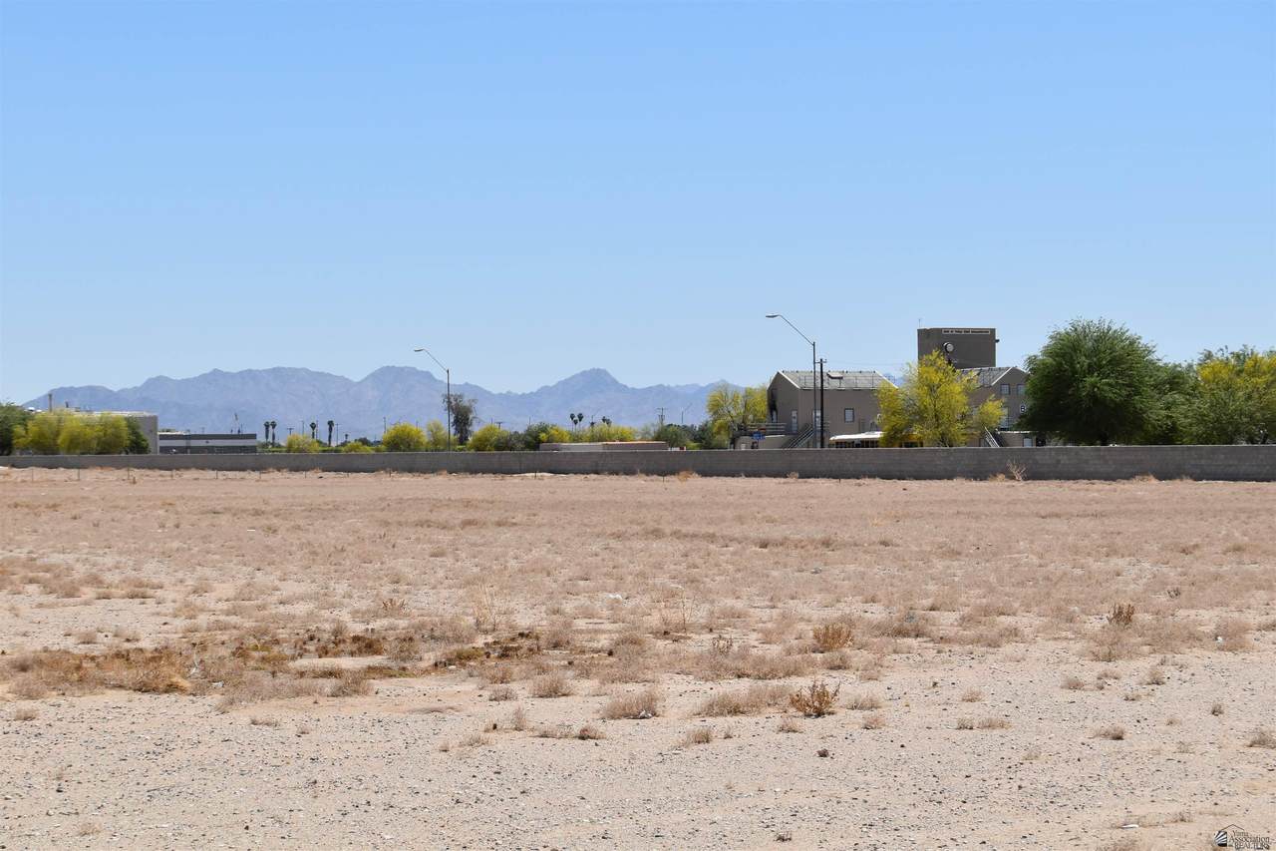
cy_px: 426
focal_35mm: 82
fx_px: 2924
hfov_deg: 24.6
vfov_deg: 16.5
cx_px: 638
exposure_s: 1/500
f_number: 11
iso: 200
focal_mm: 55
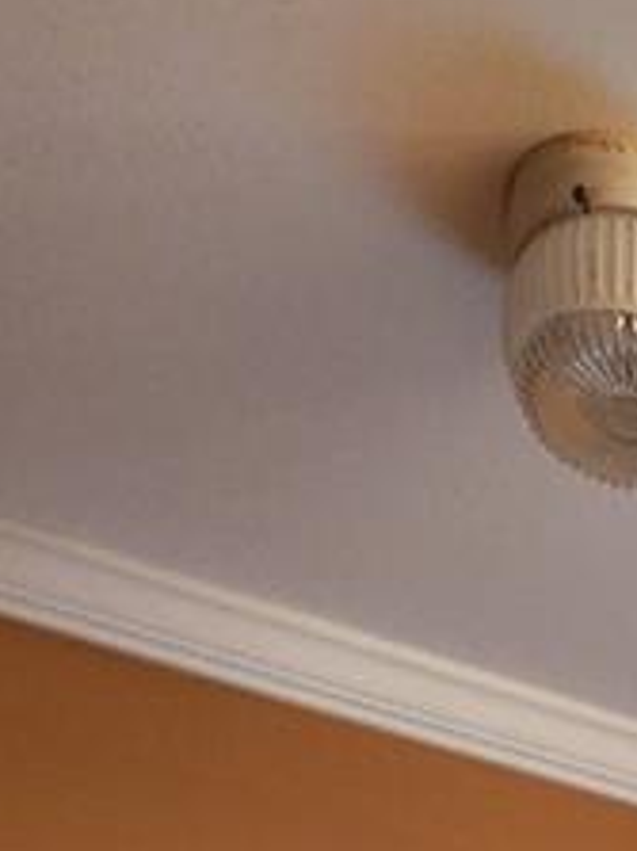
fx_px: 1719
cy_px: 2076
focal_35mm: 70
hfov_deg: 18.0
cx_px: 1041
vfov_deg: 14.9
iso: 125
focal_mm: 2.2
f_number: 2.2
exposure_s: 1/60
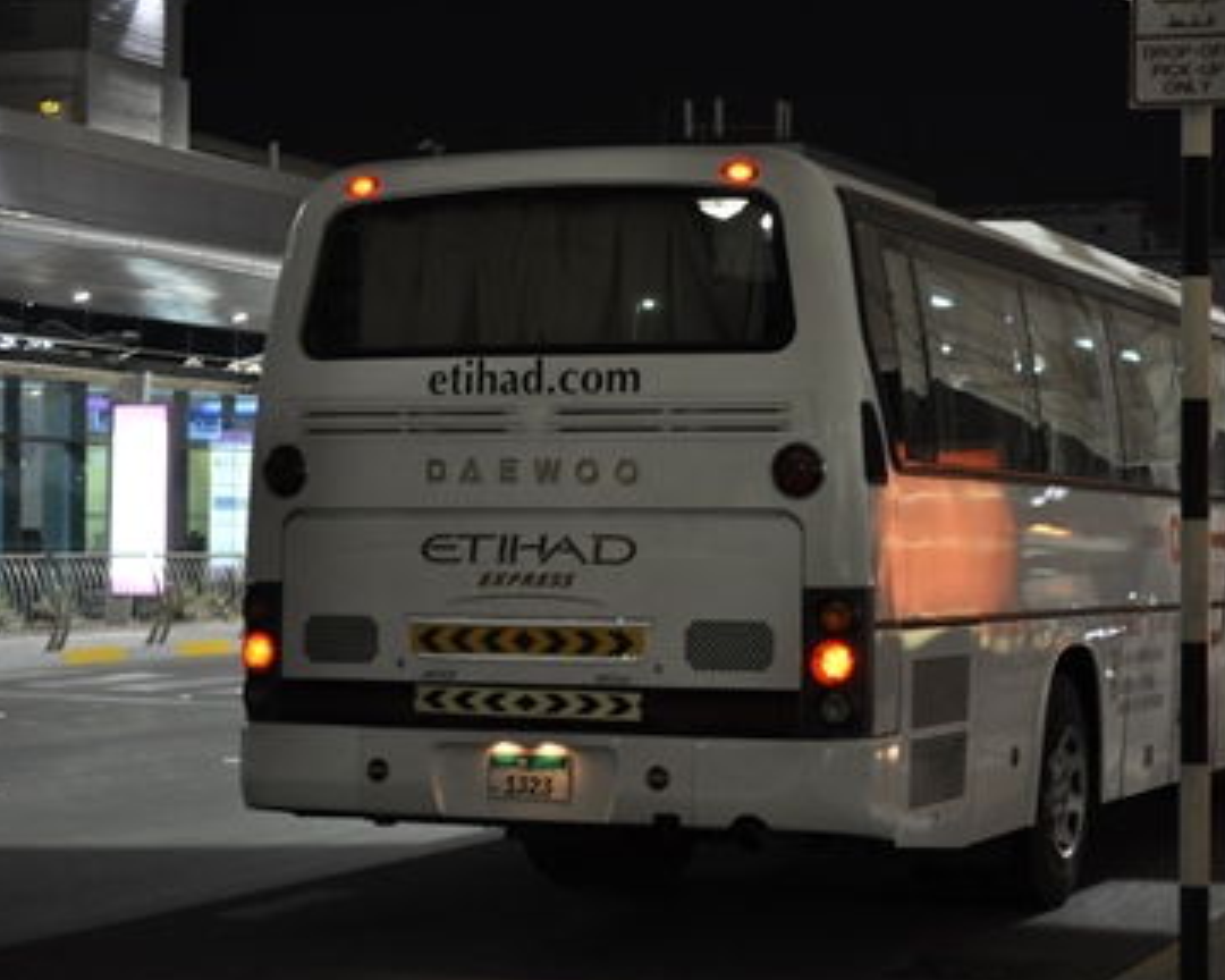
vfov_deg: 18.3
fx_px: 3045
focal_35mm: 84
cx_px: 691
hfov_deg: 22.7
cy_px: 493
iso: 800
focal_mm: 48
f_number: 5.6
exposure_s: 1/13
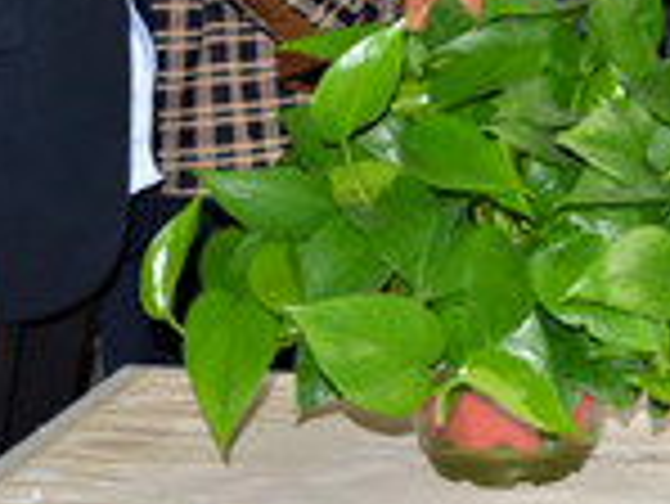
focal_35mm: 145
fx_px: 2807
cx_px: 962
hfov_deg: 13.0
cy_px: -184
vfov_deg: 10.0
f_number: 4
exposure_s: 1/100
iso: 400
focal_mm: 25
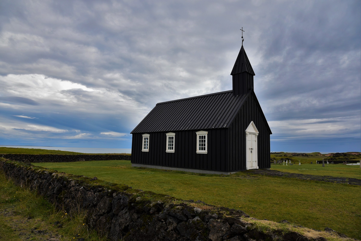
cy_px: 120
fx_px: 241
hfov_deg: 73.7
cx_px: 180
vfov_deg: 53.2
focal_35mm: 24
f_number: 7.1
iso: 400
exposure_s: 1/500
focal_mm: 24
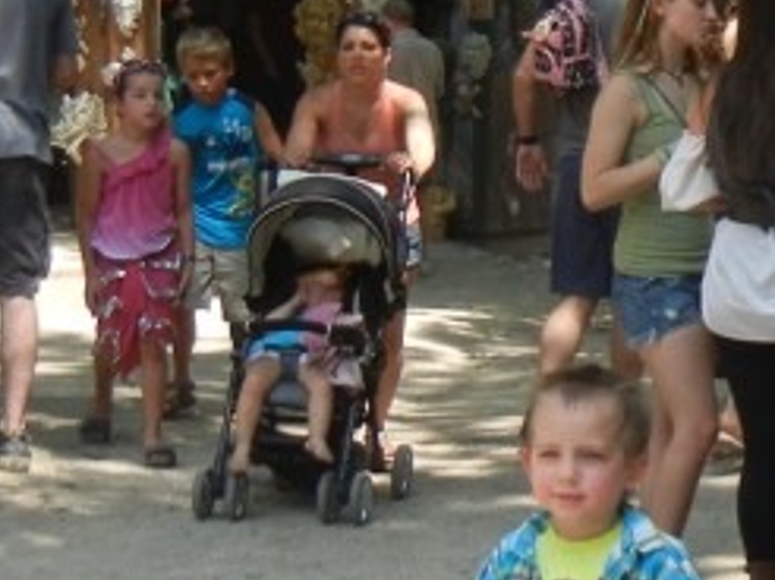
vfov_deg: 11.8
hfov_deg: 15.1
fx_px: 2796
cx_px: 977
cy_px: 277
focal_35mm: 125
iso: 160
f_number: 3.5
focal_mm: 5.4
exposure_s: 1/490
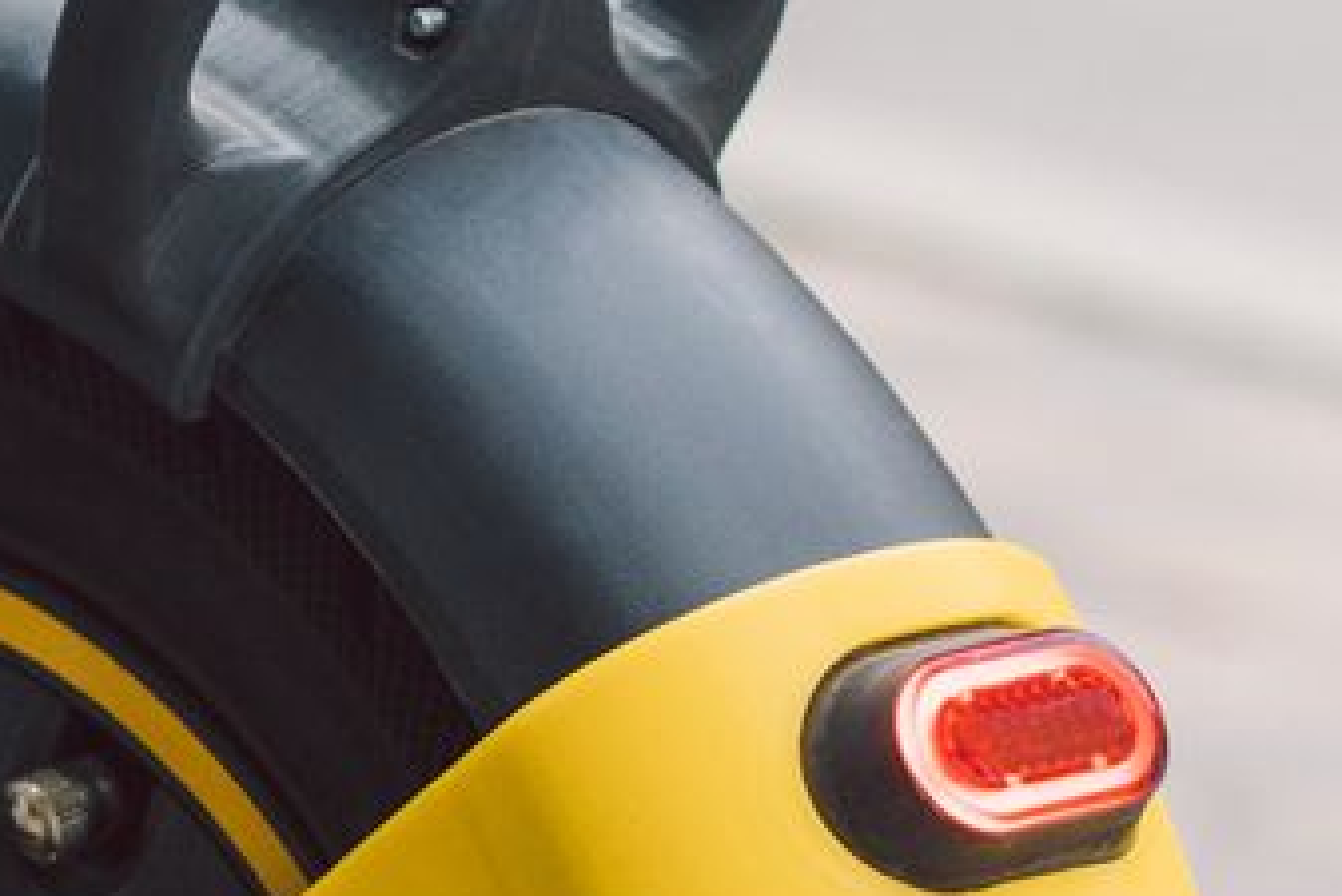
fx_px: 12903
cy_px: 518
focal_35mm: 346
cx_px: -1744
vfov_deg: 4.0
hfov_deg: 5.8
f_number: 3.2
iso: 400
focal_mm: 55
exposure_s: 1/125
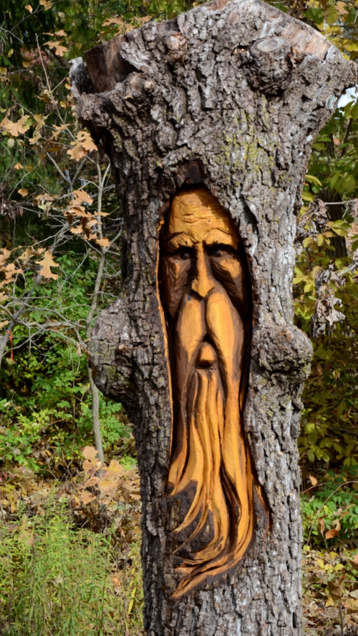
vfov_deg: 31.4
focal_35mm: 67
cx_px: 200
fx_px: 1131
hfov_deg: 18.0
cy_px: 321
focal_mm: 42
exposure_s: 1/160
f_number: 6.3
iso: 100
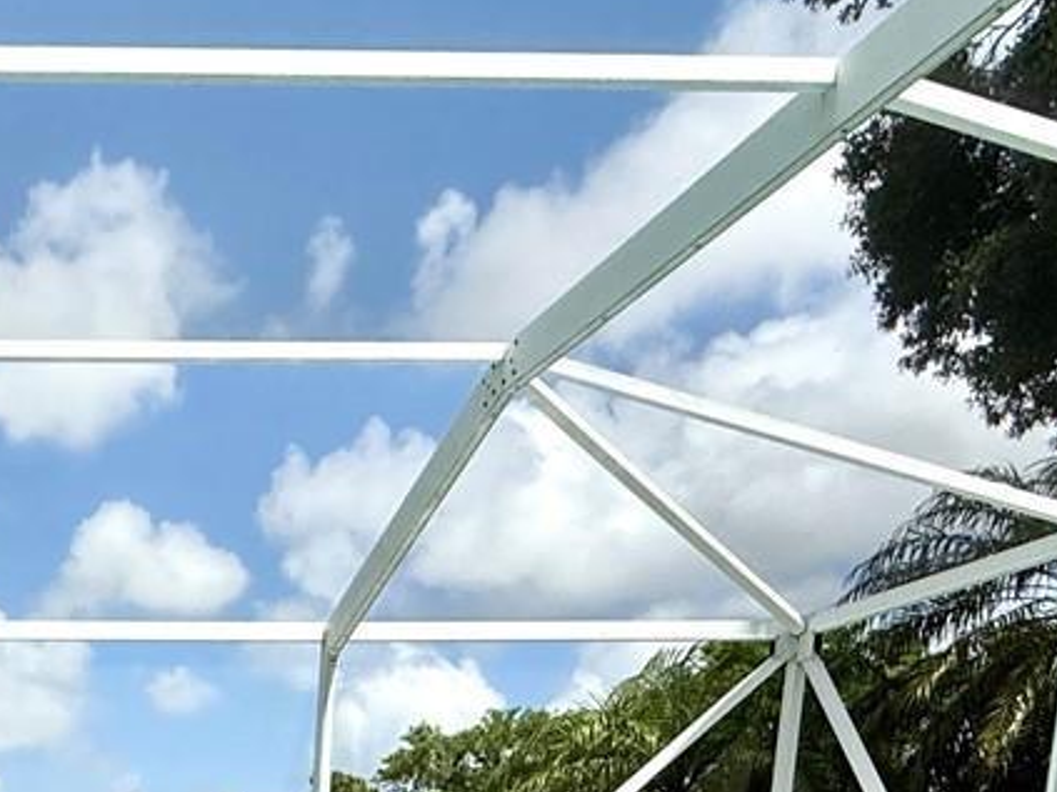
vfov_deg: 21.7
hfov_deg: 31.4
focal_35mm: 53
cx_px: -150
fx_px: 1618
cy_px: 1272
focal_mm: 2.22
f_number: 2.2
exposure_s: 1/1961
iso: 50
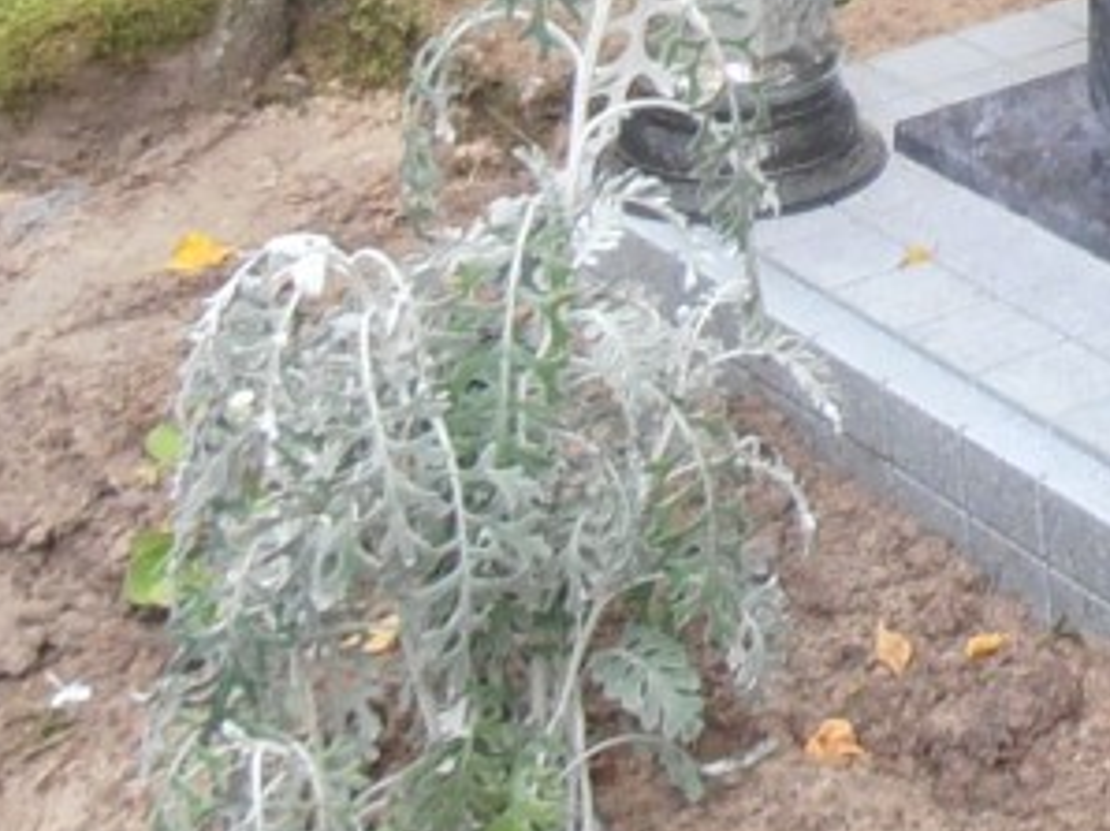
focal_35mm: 116
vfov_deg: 11.7
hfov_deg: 15.2
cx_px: 1833
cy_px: -693
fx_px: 3717
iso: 80
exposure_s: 1/50
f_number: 3
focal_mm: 4.2
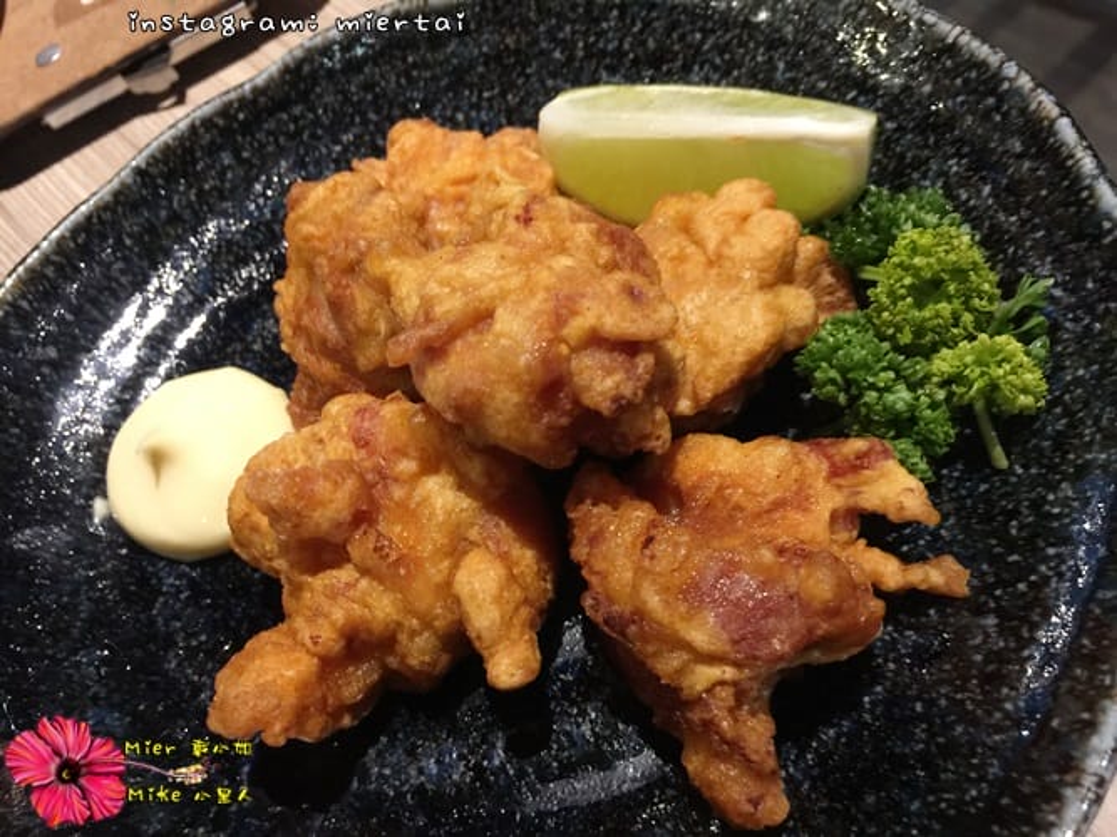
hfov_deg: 61.7
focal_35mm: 29
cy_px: 418
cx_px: 558
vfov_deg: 48.2
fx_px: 936
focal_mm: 4.15
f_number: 2.2
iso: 125
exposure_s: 1/10
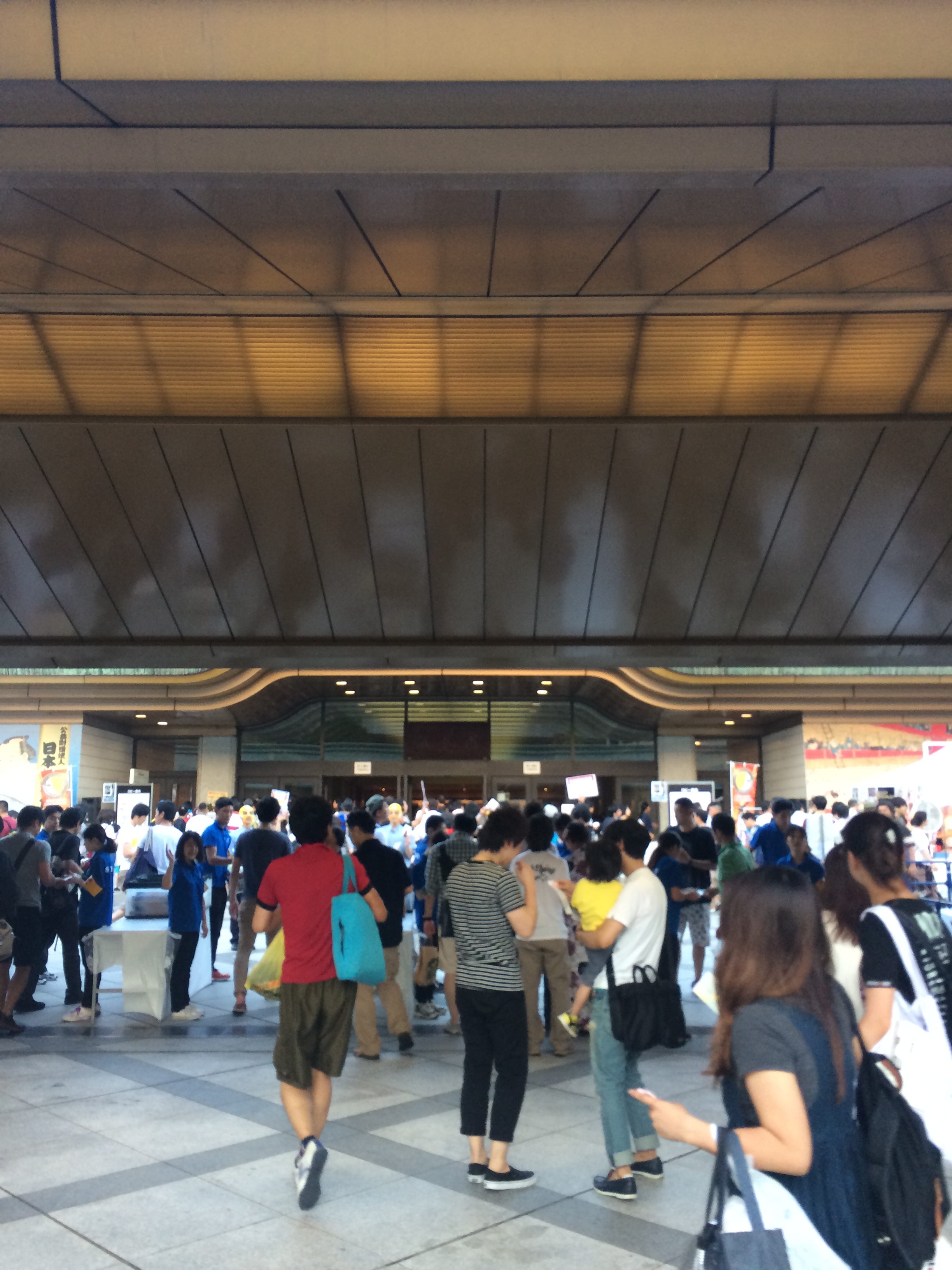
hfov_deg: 48.2
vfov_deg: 61.7
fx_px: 1063
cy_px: 635
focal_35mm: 29
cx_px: 476
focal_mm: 4.15
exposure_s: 1/30
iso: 32
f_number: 2.2
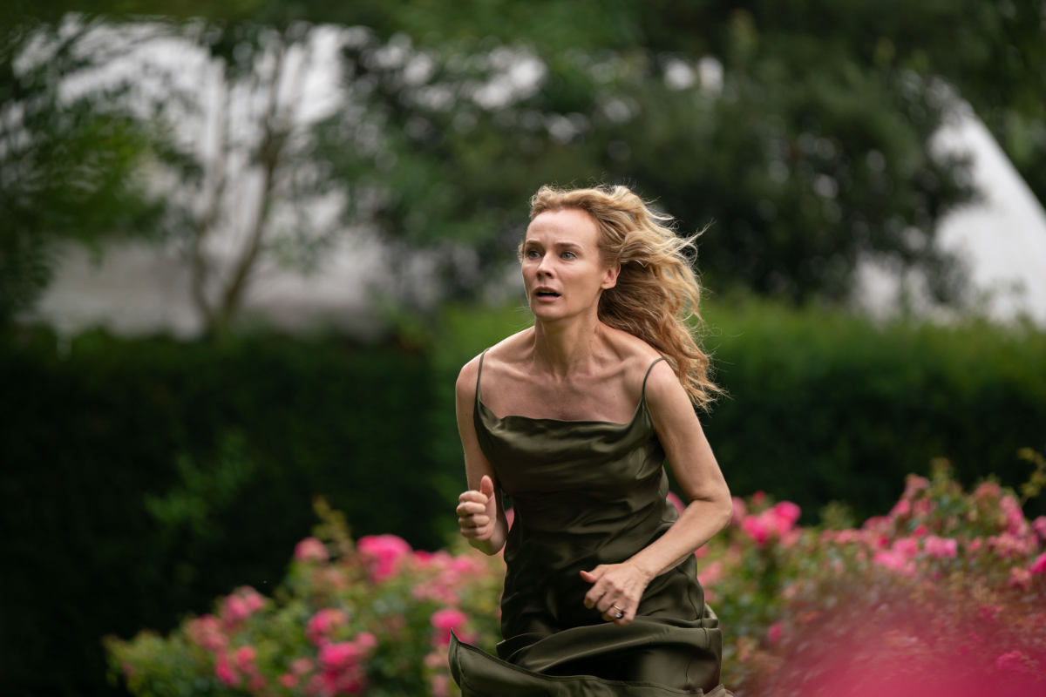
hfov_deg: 10.3
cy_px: 348
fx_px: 5811
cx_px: 523
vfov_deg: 6.9
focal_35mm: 200
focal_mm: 200
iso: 500
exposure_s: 1/1250
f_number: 2.8
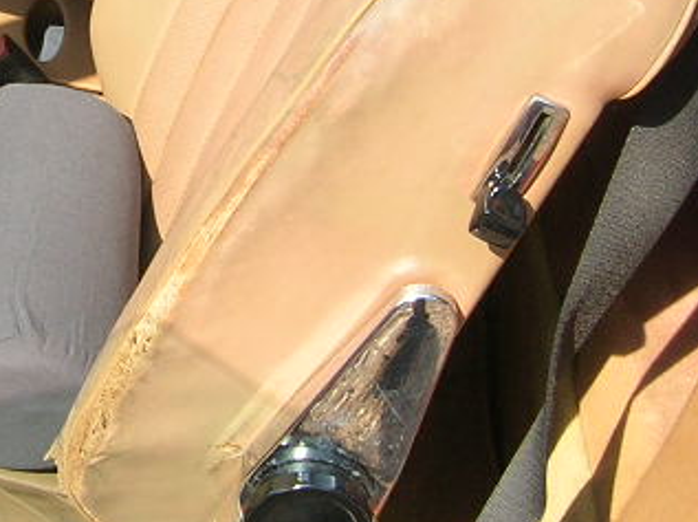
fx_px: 2216
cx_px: 64
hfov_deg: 17.6
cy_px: 20
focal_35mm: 110
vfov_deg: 13.3
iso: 50
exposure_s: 1/140
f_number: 4.9
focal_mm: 5.7
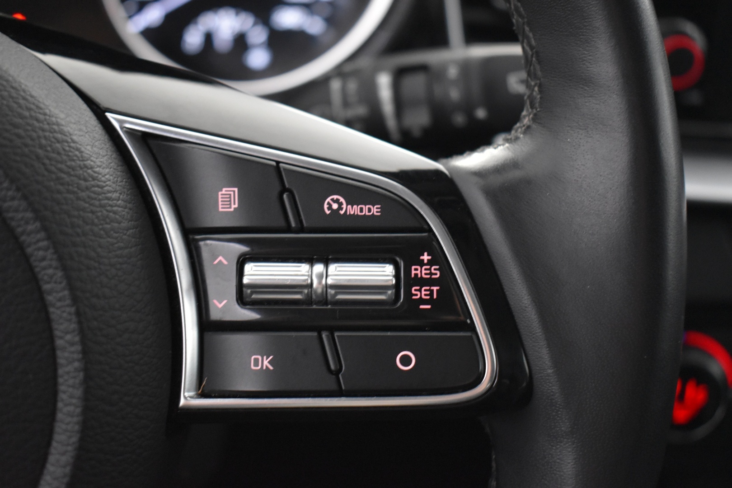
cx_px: 366
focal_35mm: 48
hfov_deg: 41.1
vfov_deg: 28.1
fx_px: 976
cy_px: 244
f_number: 4.5
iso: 3200
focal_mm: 32
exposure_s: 1/15
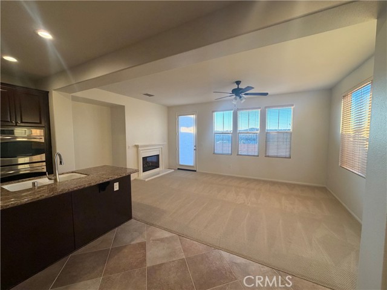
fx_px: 157
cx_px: 194
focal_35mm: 14
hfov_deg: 102.1
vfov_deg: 85.7
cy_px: 145
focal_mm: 2.22
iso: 250
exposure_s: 1/120
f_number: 2.2
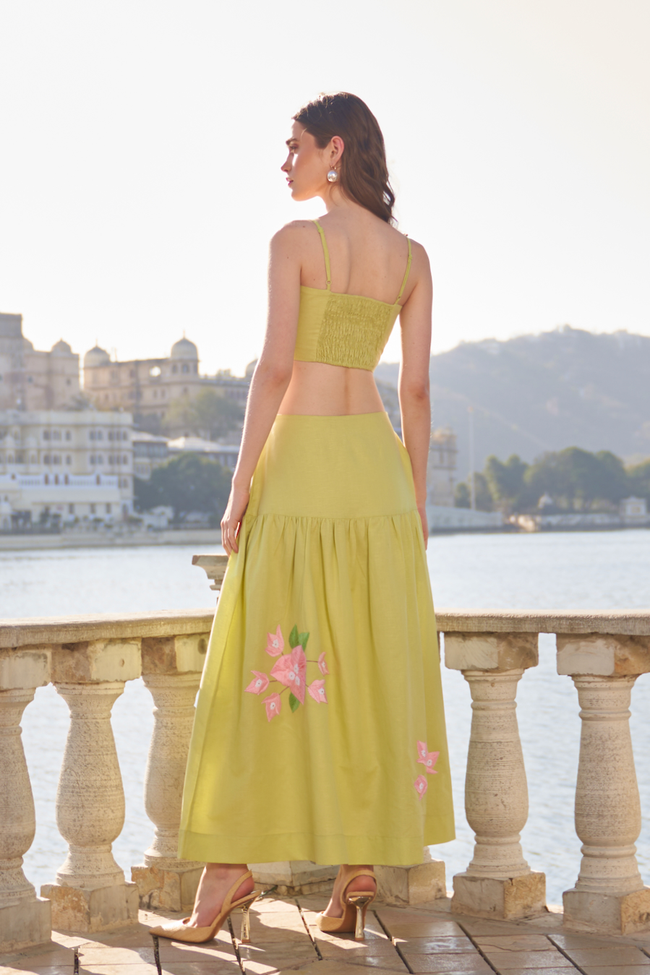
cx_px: 325
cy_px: 488
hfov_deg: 31.2
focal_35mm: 43
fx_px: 1165
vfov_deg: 45.4
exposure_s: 1/500
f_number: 2.8
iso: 50
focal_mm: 29
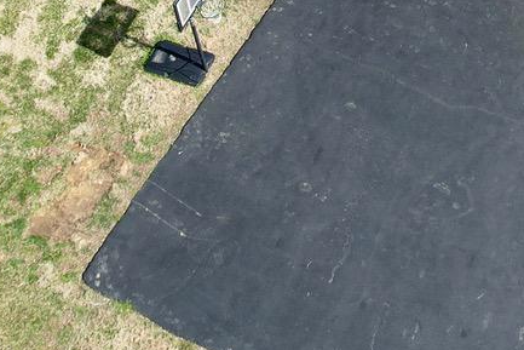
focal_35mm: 104
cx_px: 488
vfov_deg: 12.3
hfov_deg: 19.2
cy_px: -243
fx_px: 1514
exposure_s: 1/1000
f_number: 2.8
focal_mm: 8.38
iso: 100
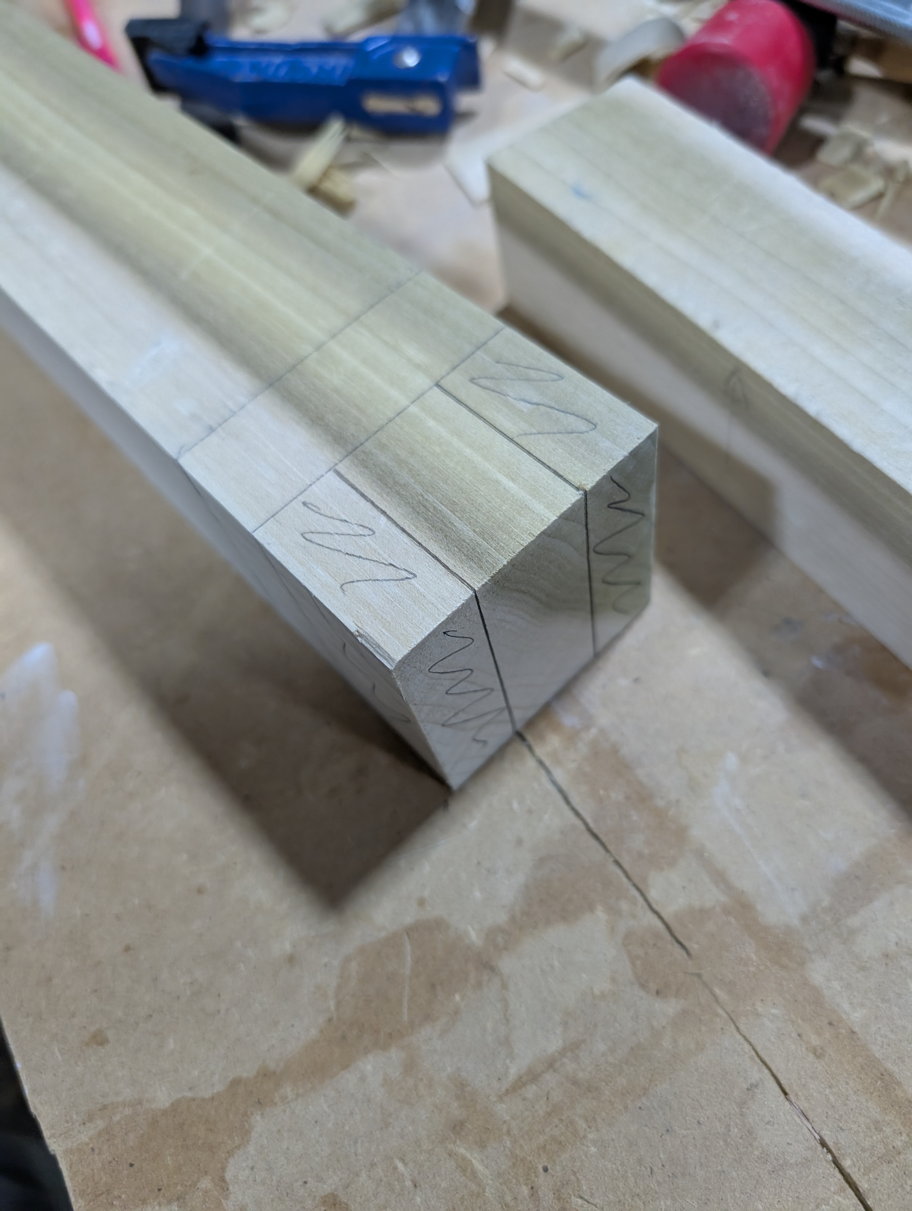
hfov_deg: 56.9
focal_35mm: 24
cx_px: 456
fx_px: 841
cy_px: 606
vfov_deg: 71.5
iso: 805
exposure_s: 1/380
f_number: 1.68
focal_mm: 6.9
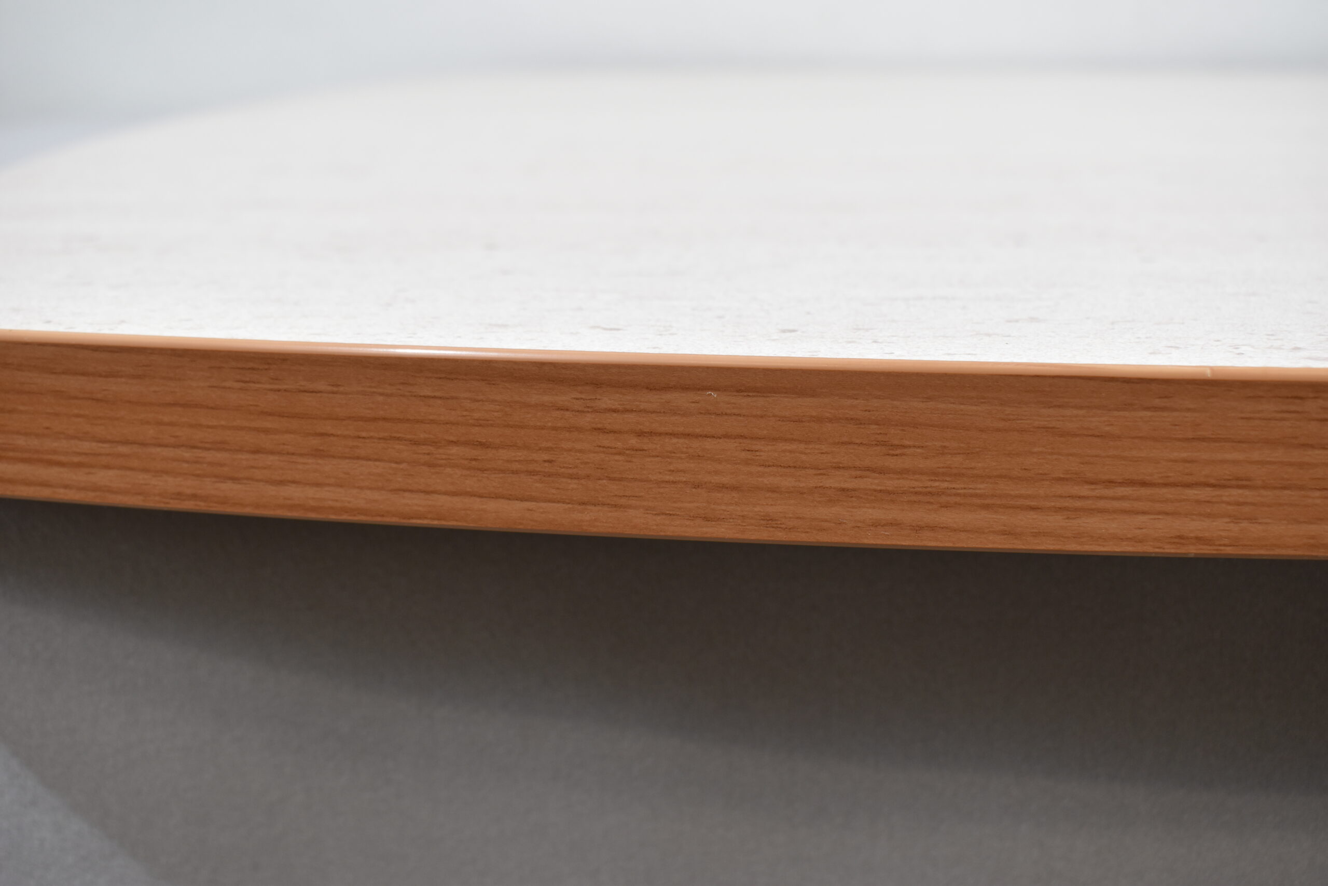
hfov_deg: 46.4
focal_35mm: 42
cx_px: 664
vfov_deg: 31.9
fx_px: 1549
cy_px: 443
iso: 560
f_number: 5.6
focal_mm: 28
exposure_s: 1/60
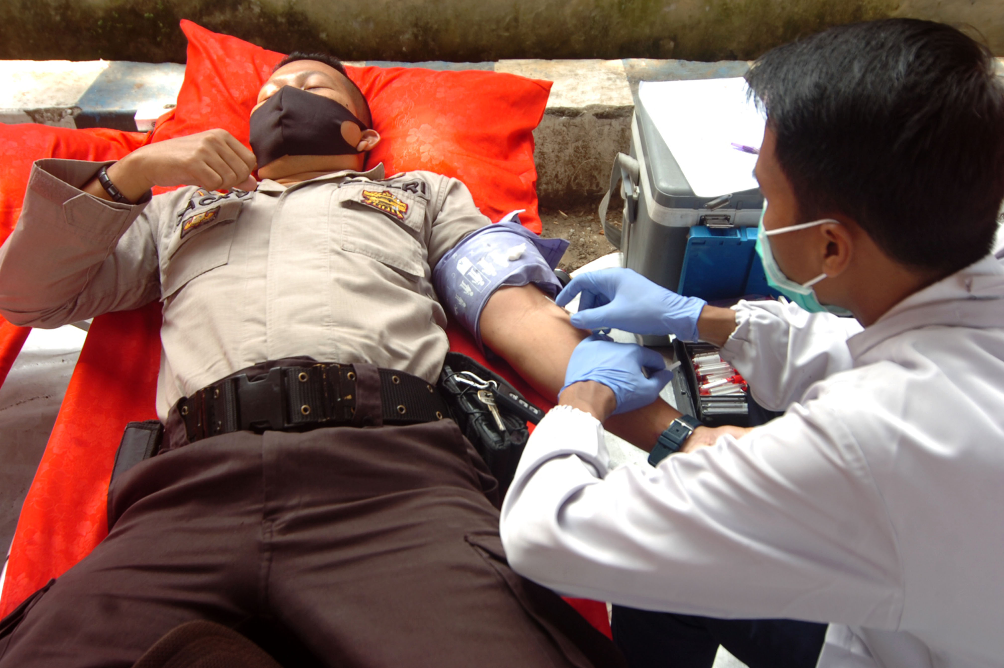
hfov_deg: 53.2
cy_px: 334
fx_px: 1003
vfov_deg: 36.8
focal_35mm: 36
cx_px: 502
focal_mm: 24
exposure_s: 1/125
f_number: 4
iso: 200
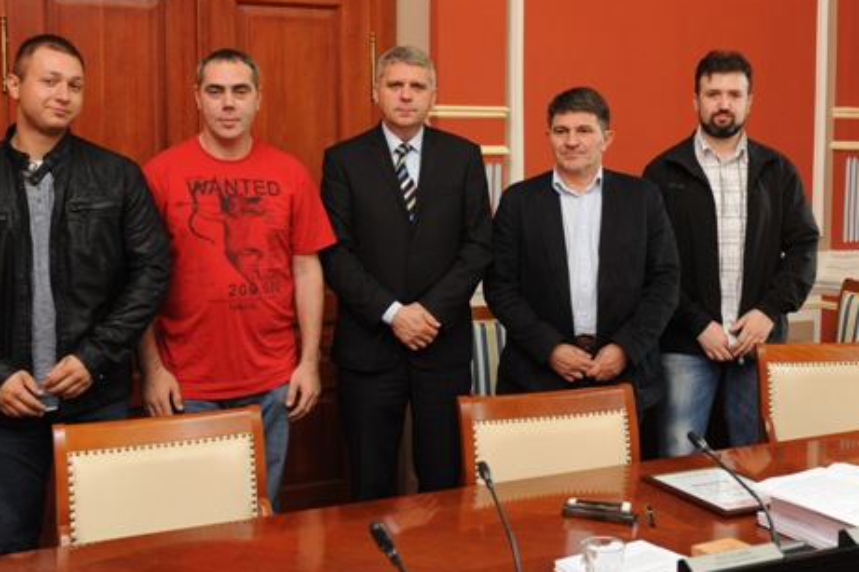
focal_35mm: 50
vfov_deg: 26.9
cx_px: 438
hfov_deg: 39.6
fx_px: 1193
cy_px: 235
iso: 1600
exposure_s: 1/60
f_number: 5.6
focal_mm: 36
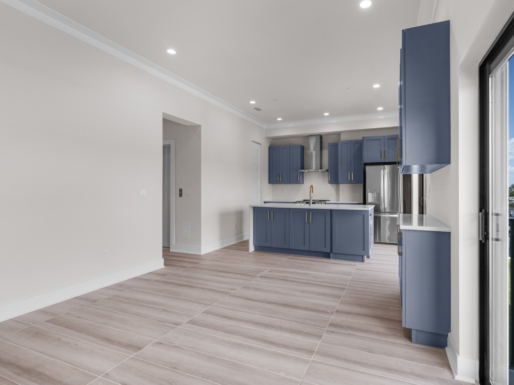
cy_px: 194
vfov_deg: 74.7
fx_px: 252
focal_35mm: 17
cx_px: 281
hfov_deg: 90.8
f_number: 9
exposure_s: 1/8
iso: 250
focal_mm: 15
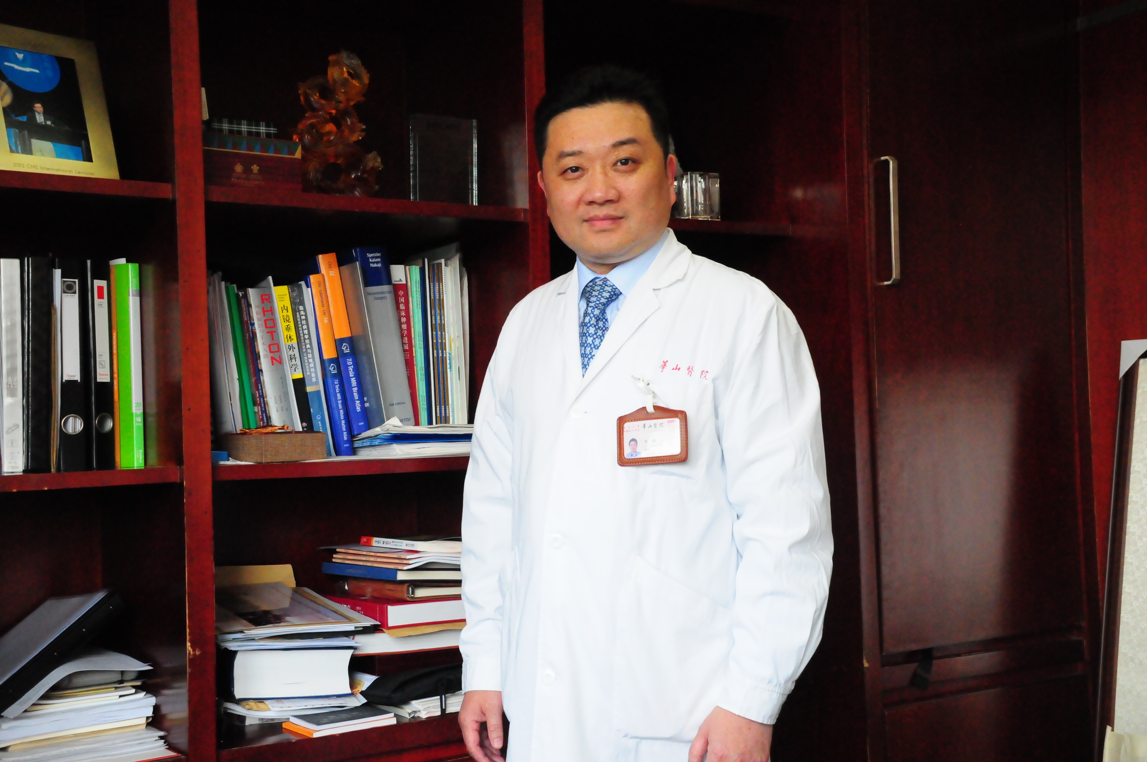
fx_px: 1480
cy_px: 381
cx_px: 574
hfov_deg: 42.4
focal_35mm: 46
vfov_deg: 28.9
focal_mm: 31
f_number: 6.3
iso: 3200
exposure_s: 1/400
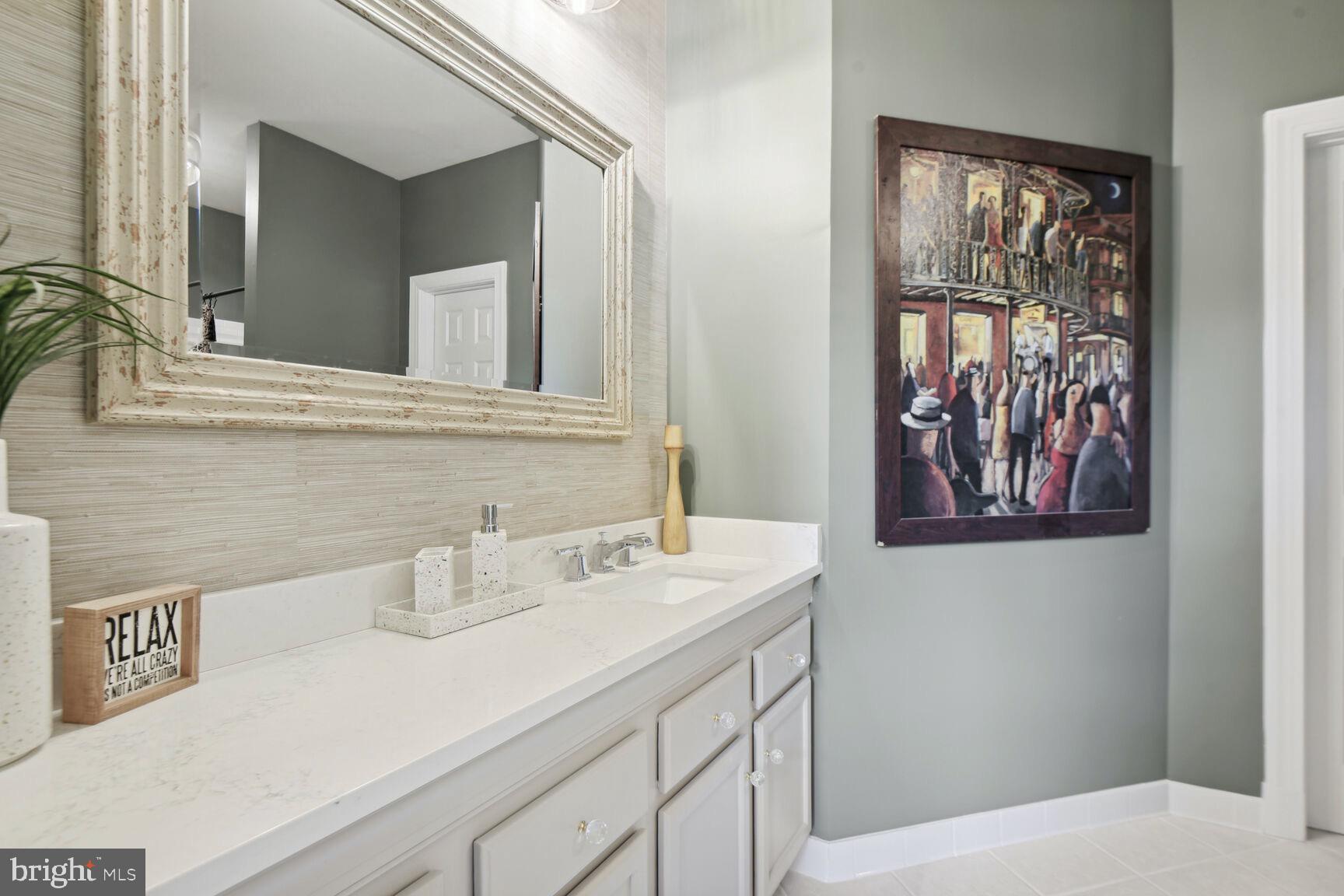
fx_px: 597
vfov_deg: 73.7
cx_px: 672
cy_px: 448
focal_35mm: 16
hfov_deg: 96.7
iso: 200
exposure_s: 1/2
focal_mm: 16
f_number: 8
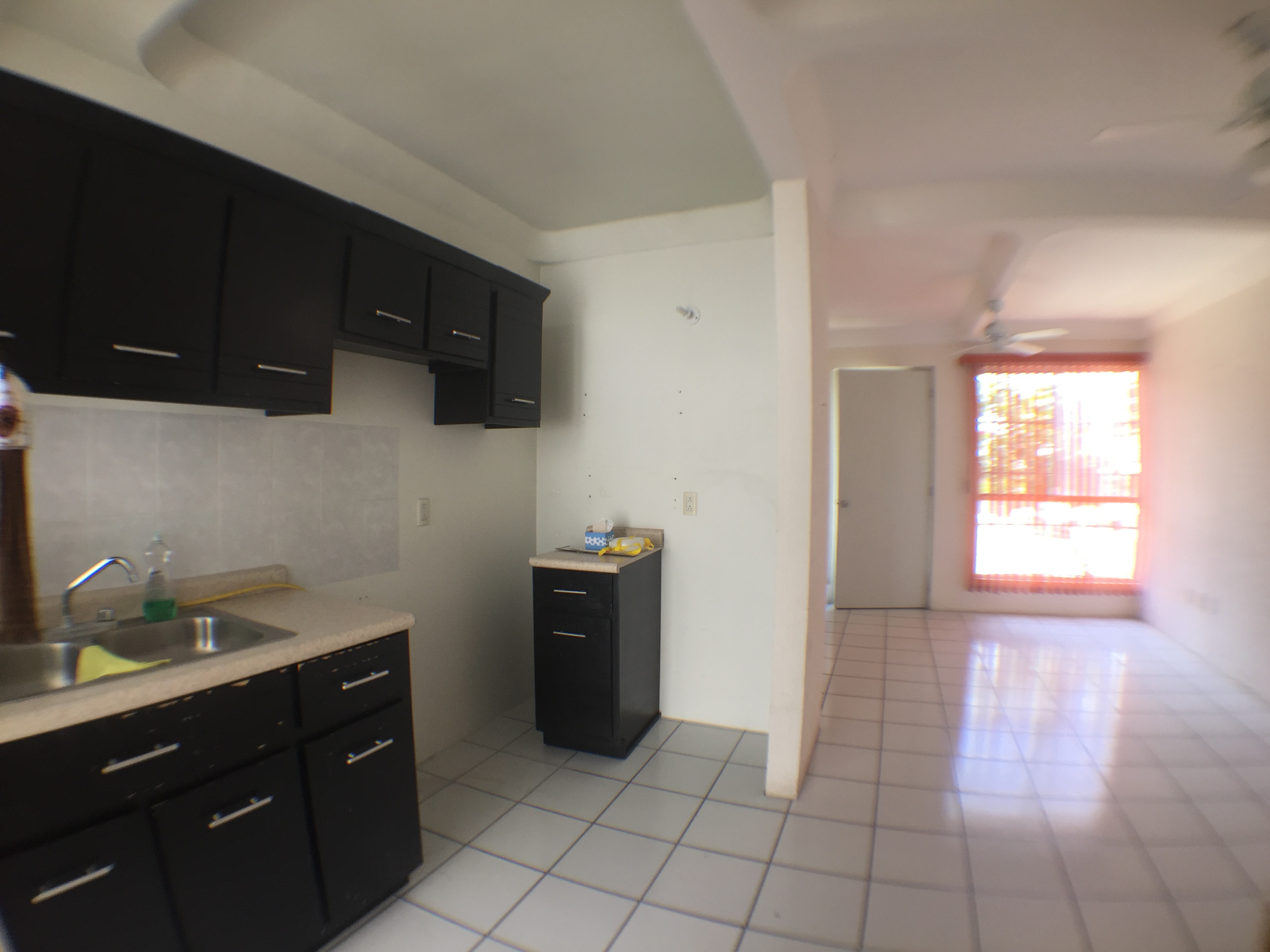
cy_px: 476
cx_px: 635
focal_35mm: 29
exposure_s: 1/40
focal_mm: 4.15
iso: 32
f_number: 2.2
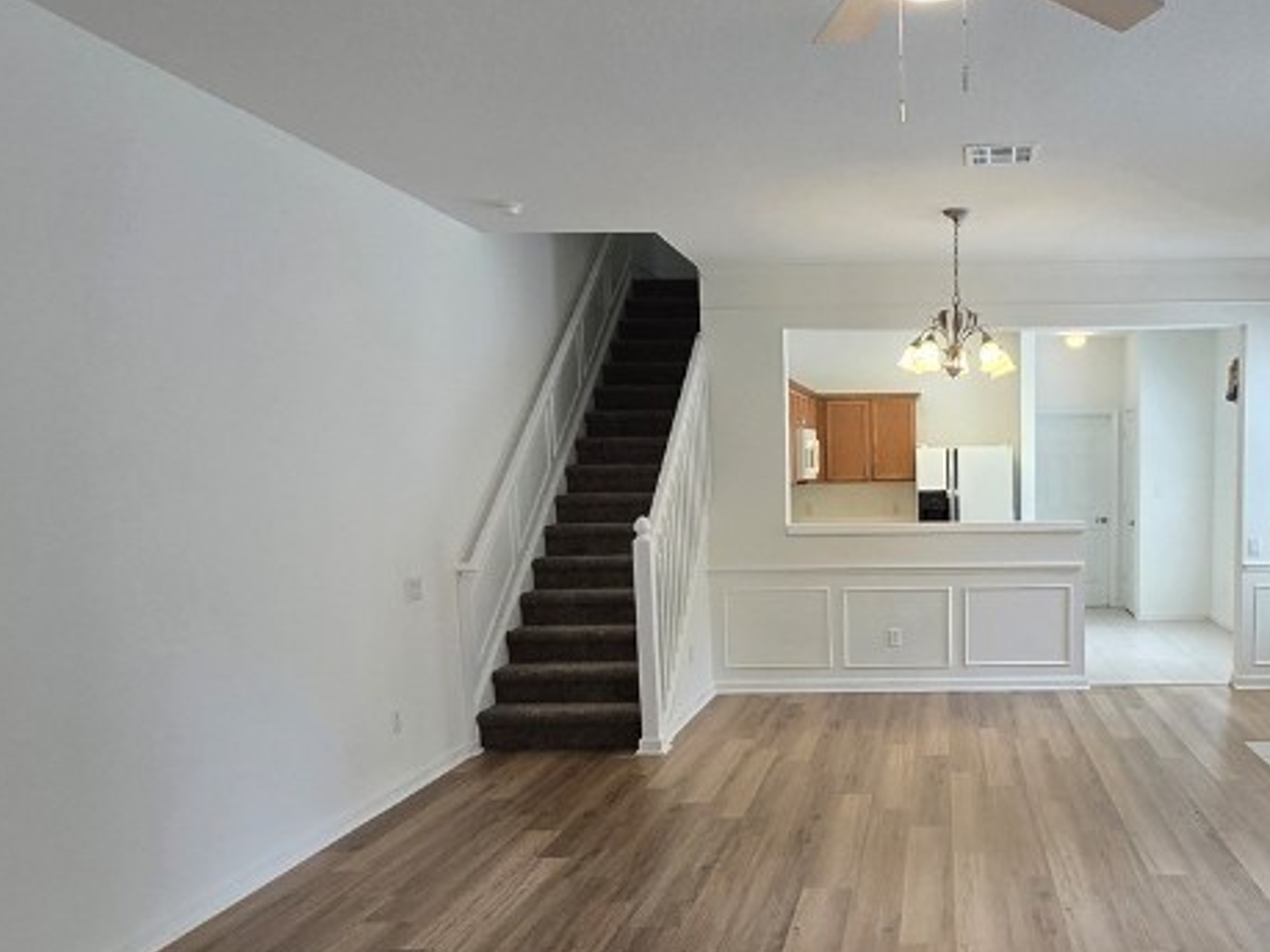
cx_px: 960
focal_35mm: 29
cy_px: 609
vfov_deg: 47.7
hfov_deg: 58.3
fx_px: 1064
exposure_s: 1/120
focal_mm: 2.2
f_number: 2.2
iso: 80
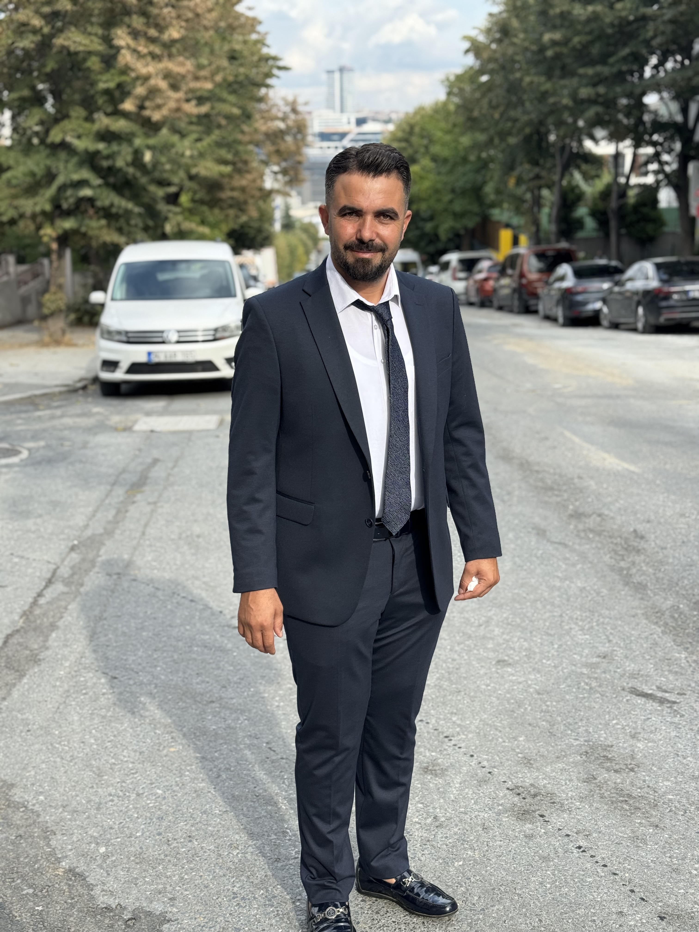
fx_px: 1292
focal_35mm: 48
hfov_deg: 30.3
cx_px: 350
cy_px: 466
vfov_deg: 39.7
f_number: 1.78
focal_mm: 6.76
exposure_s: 1/913
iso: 64
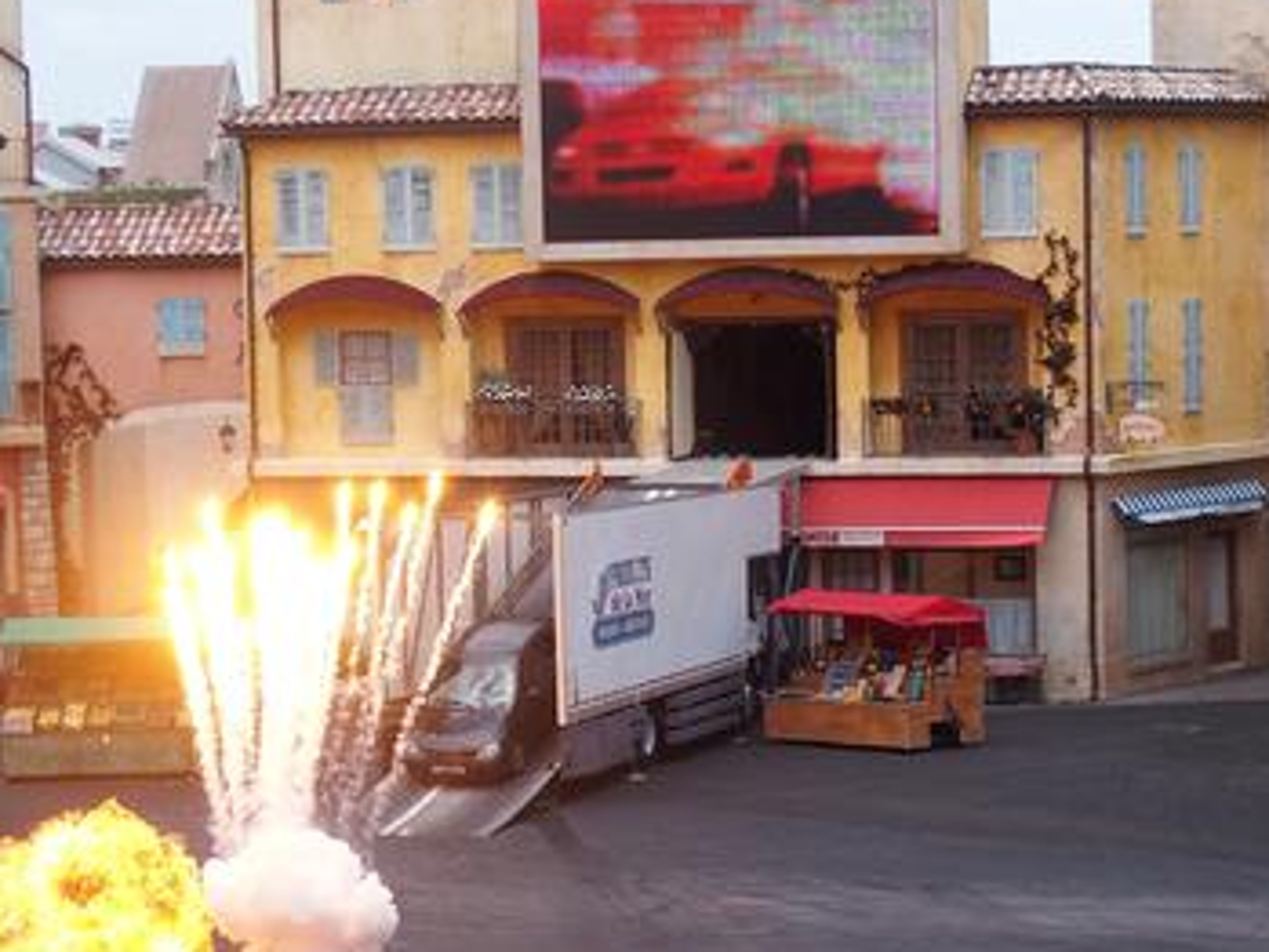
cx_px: 644
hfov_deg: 20.0
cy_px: 389
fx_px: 3594
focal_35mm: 98
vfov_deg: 15.1
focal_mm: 16.1
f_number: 2.8
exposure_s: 1/1000
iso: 100
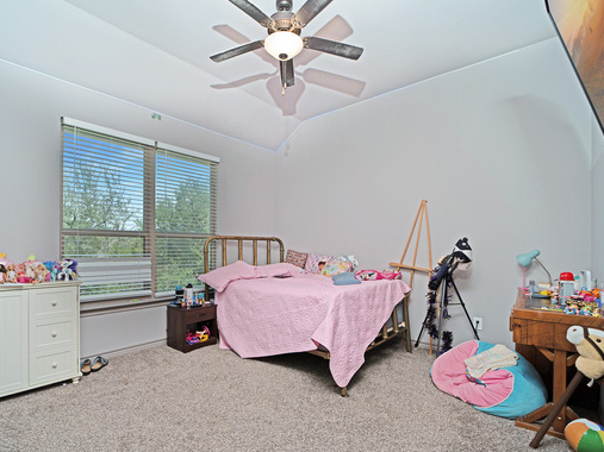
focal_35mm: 17
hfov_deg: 90.9
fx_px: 297
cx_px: 282
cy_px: 242
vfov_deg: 74.6
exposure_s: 1/60
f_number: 8
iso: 100
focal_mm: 14
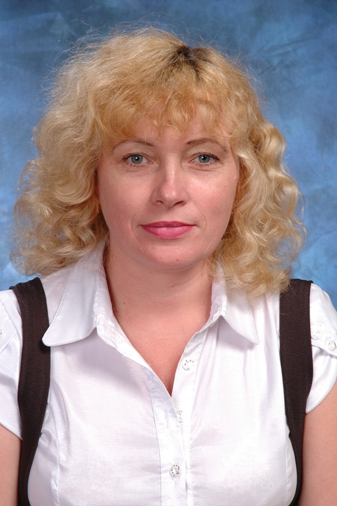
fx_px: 1476
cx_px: 168
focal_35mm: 105
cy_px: 253
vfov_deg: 19.5
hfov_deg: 13.0
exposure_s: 1/200
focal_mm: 70
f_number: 8
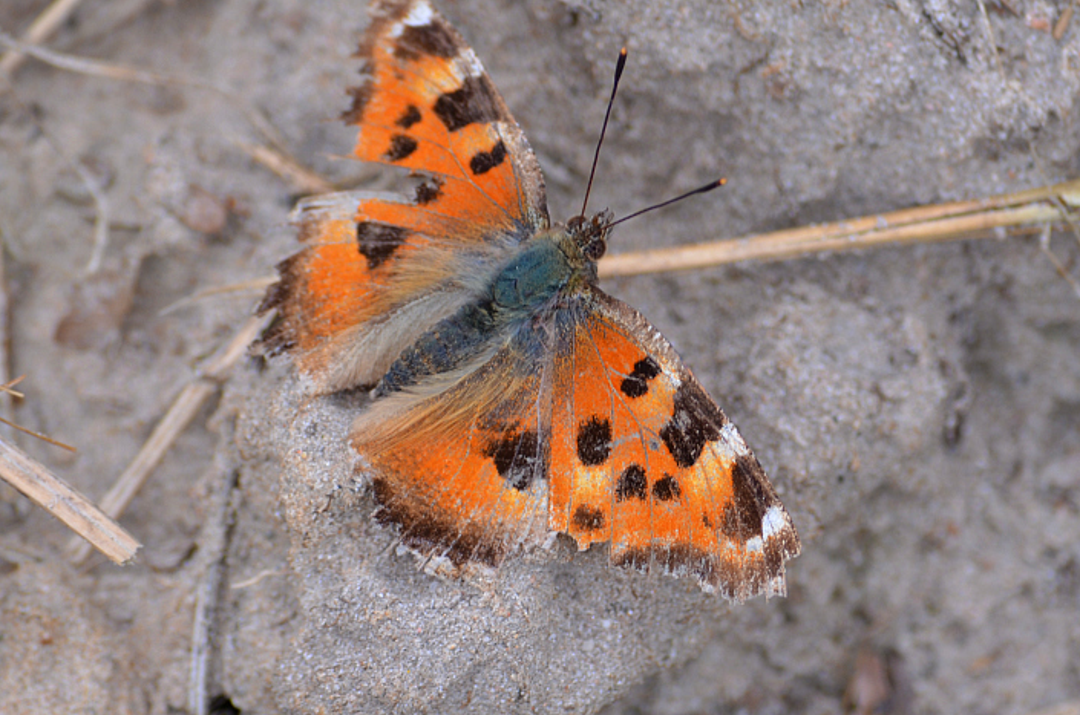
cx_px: 646
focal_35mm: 383
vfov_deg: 3.6
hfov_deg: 5.4
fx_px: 11467
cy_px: 343
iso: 160
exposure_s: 1/125
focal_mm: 200
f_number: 8
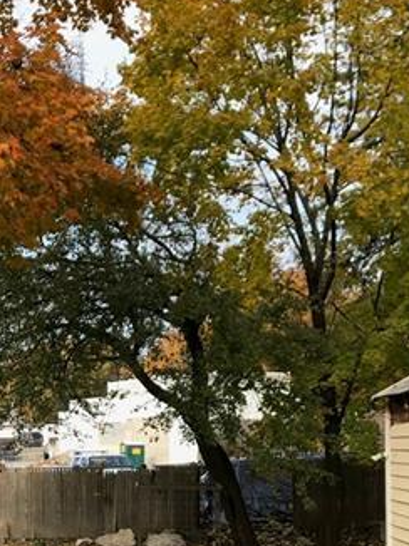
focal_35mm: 66
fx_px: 1041
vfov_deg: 29.1
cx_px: 52
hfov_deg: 21.8
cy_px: 379
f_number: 1.8
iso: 20
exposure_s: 1/903
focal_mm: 3.99
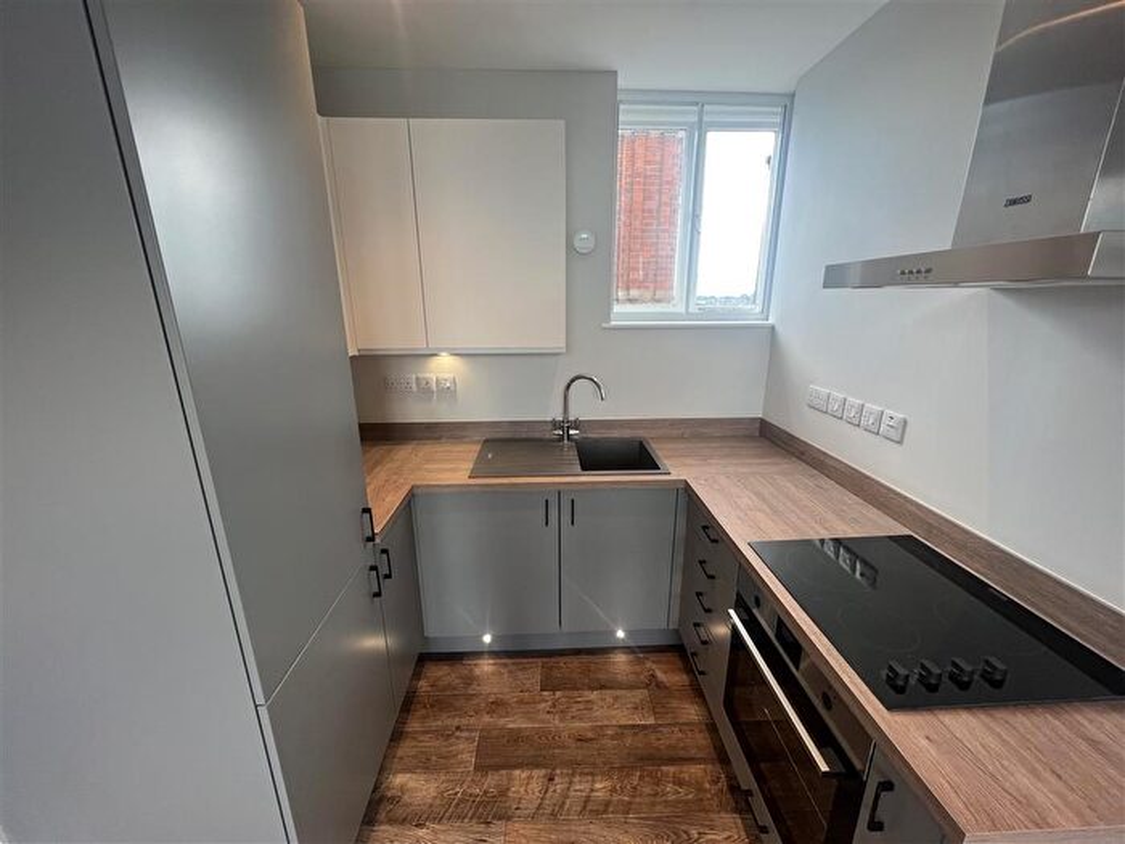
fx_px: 422
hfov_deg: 106.2
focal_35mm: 13
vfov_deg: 89.9
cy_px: 422
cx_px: 562
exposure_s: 1/100
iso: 50
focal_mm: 1.57
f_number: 1.8
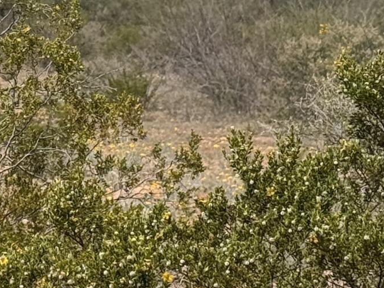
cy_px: 12
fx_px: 2384
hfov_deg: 9.1
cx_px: -73
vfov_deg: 6.9
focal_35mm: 215
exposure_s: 1/9901
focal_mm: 6.76
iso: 64
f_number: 1.78
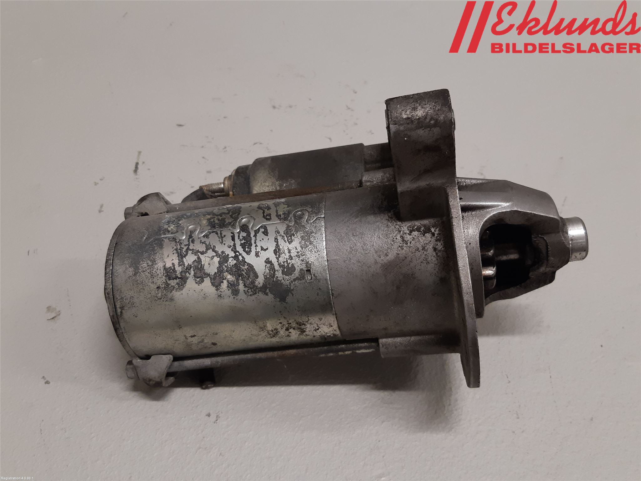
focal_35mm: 26
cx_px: 320
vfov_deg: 53.1
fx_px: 481
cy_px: 240
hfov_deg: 67.3
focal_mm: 3.93
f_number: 1.7
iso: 125
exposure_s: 1/50
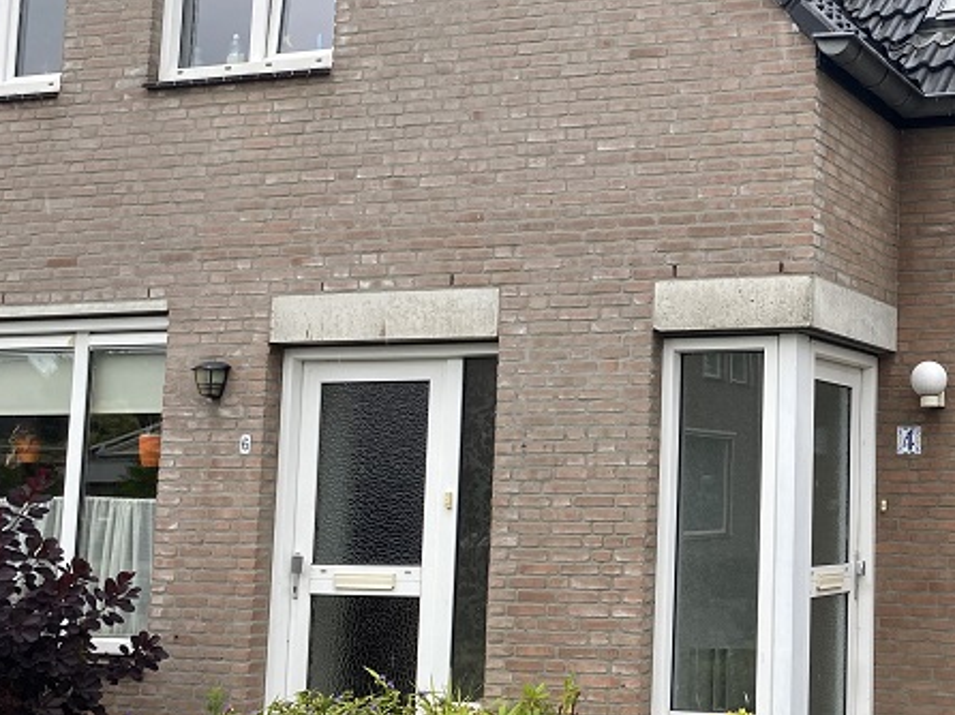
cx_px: 936
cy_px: 308
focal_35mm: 56
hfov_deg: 31.9
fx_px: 1544
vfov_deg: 26.1
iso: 32
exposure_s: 1/600
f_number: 1.8
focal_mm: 4.25
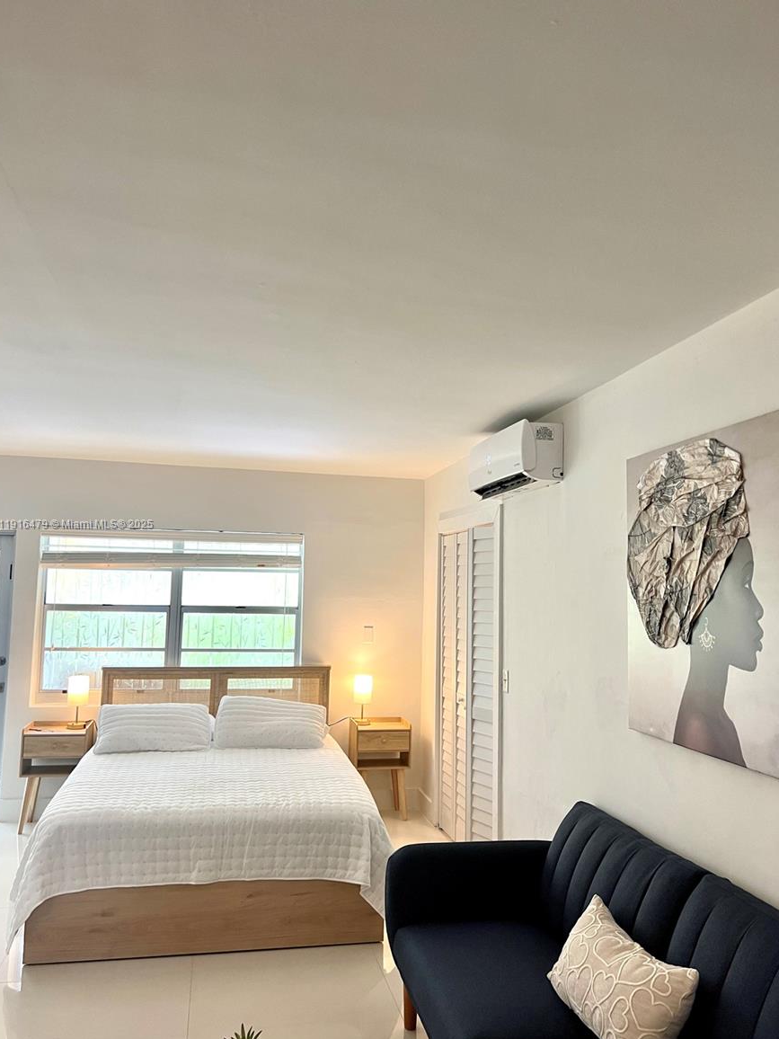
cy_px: 525
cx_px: 393
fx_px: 810
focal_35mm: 27
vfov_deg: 65.3
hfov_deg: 51.4
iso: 80
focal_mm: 5.7
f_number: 1.5
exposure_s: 1/60
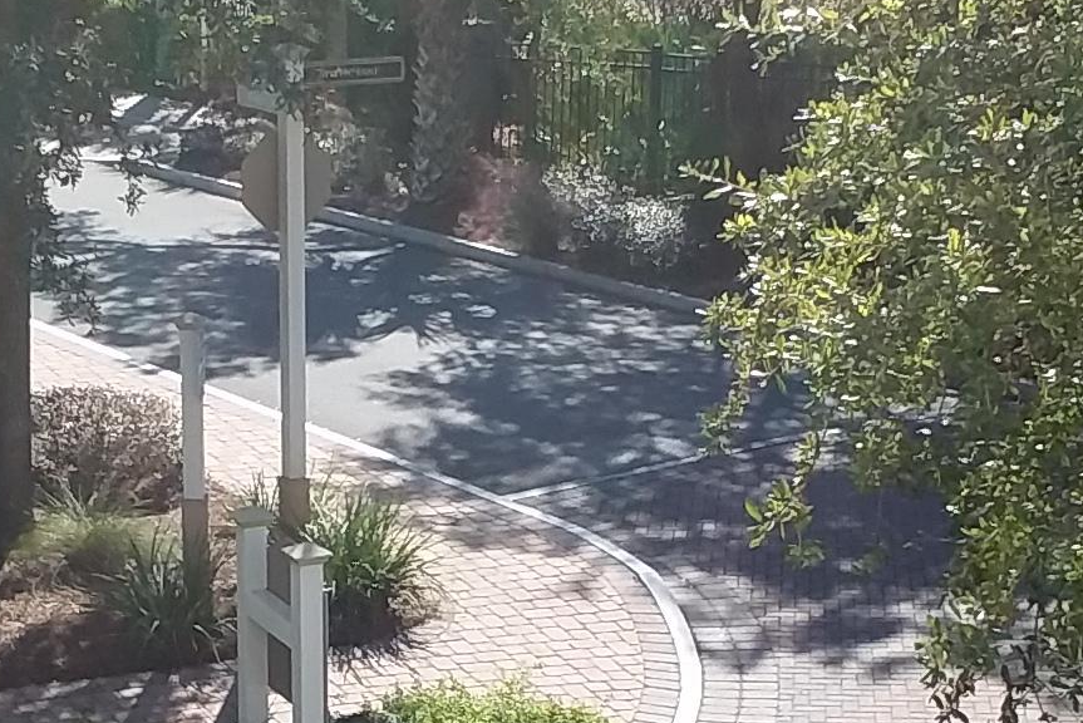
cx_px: 481
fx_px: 2708
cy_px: 594
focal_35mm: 90
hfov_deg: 22.6
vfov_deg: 15.1
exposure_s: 1/891
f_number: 1.9
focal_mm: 2.47
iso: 40
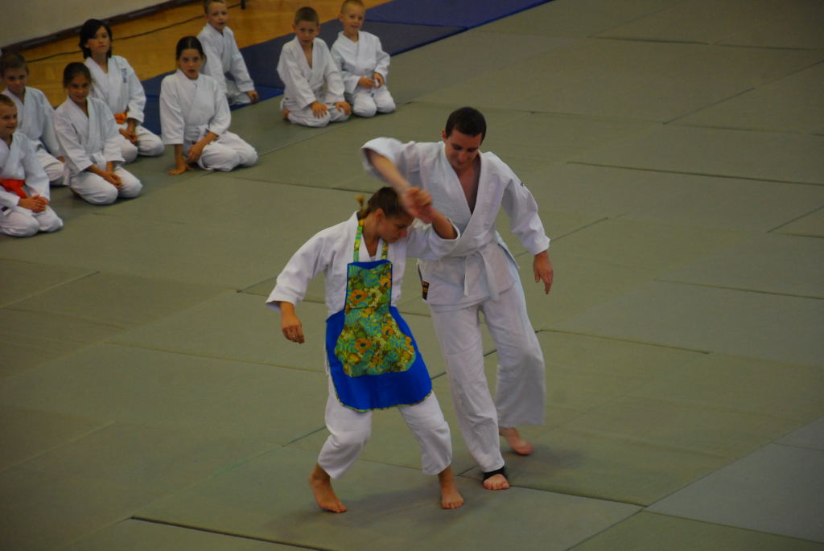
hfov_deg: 13.0
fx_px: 3609
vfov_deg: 8.7
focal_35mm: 158
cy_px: 276
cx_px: 412
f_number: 7.1
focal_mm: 105
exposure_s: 1/60
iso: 800
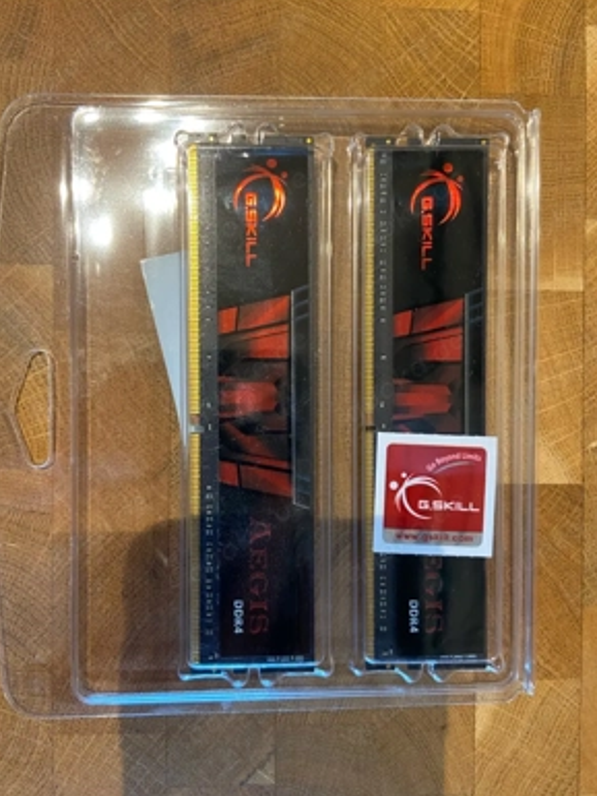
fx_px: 621
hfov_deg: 51.4
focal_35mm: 27
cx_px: 291
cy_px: 399
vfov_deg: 65.3
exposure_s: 1/50
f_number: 1.8
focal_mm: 4.25
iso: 320
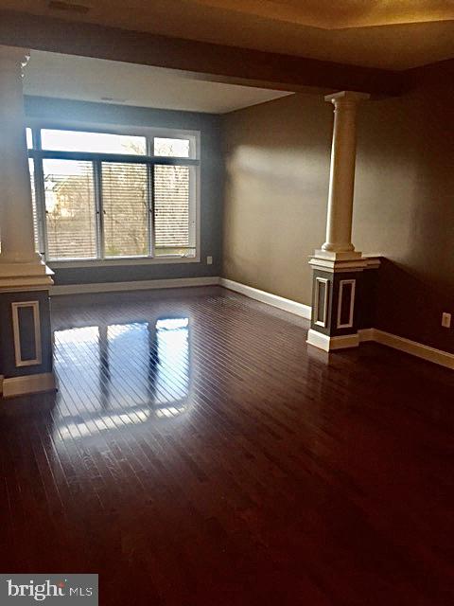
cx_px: 227
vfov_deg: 61.7
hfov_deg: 48.2
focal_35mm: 29
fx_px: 507
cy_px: 303
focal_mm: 4.15
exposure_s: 1/40
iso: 32
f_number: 2.2
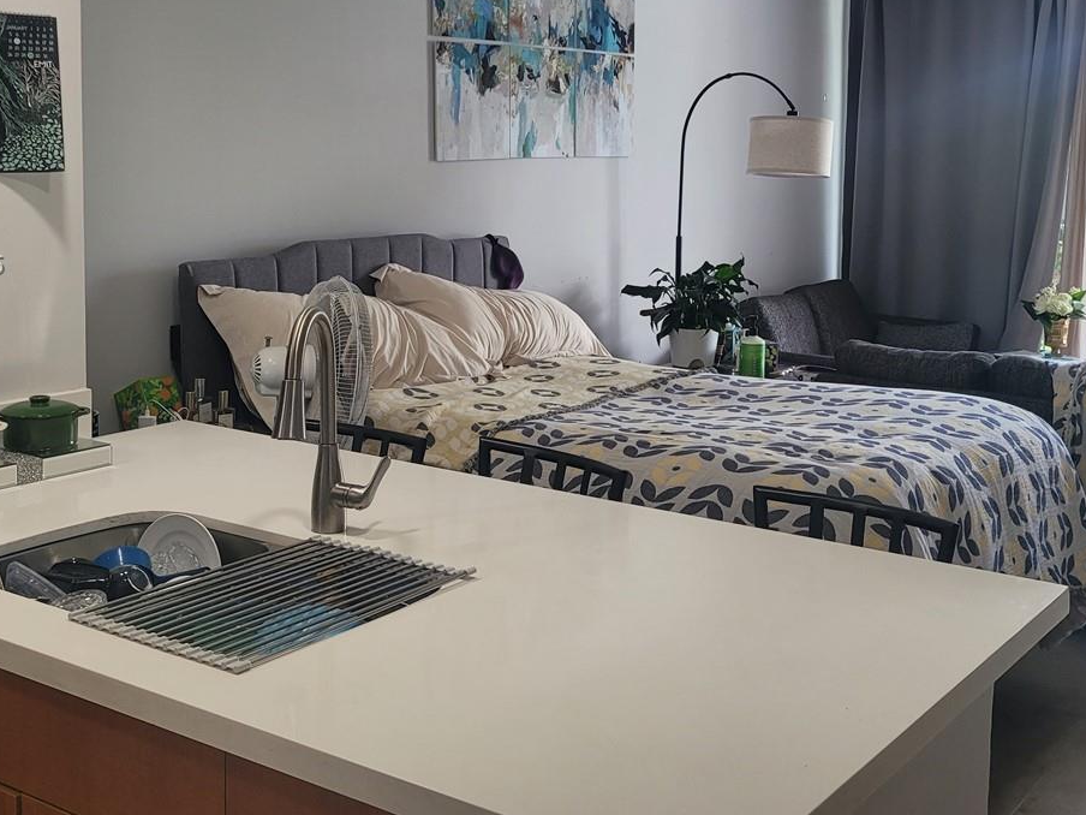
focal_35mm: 46
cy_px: 267
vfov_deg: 31.3
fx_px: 1443
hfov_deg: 41.2
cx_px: 580
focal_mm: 5.4
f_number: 1.8
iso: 100
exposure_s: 1/120
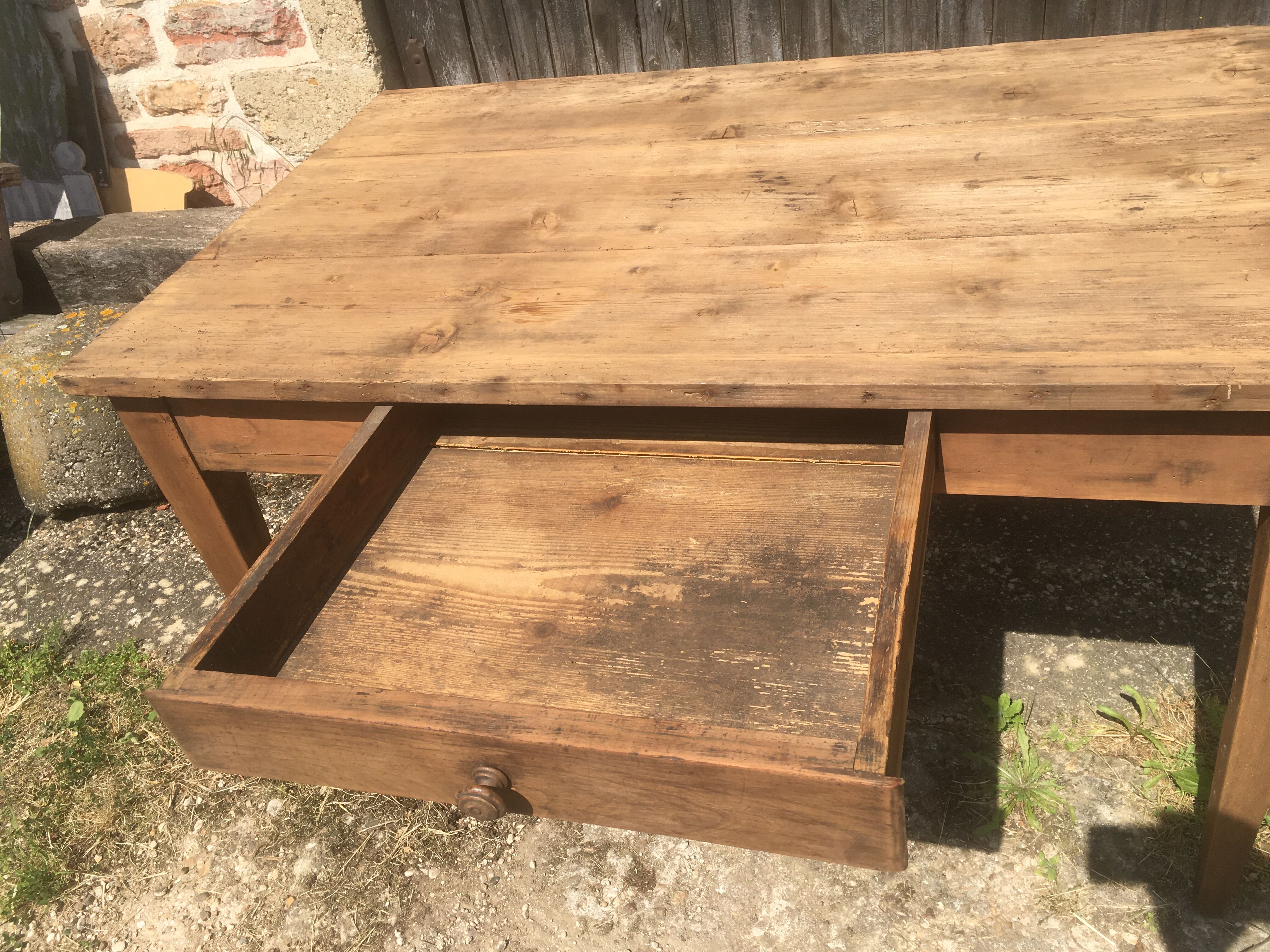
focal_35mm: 29
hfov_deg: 61.7
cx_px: 635
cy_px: 476
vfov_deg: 48.2
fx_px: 1064
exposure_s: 1/1479
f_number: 2.2
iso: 25
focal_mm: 4.15
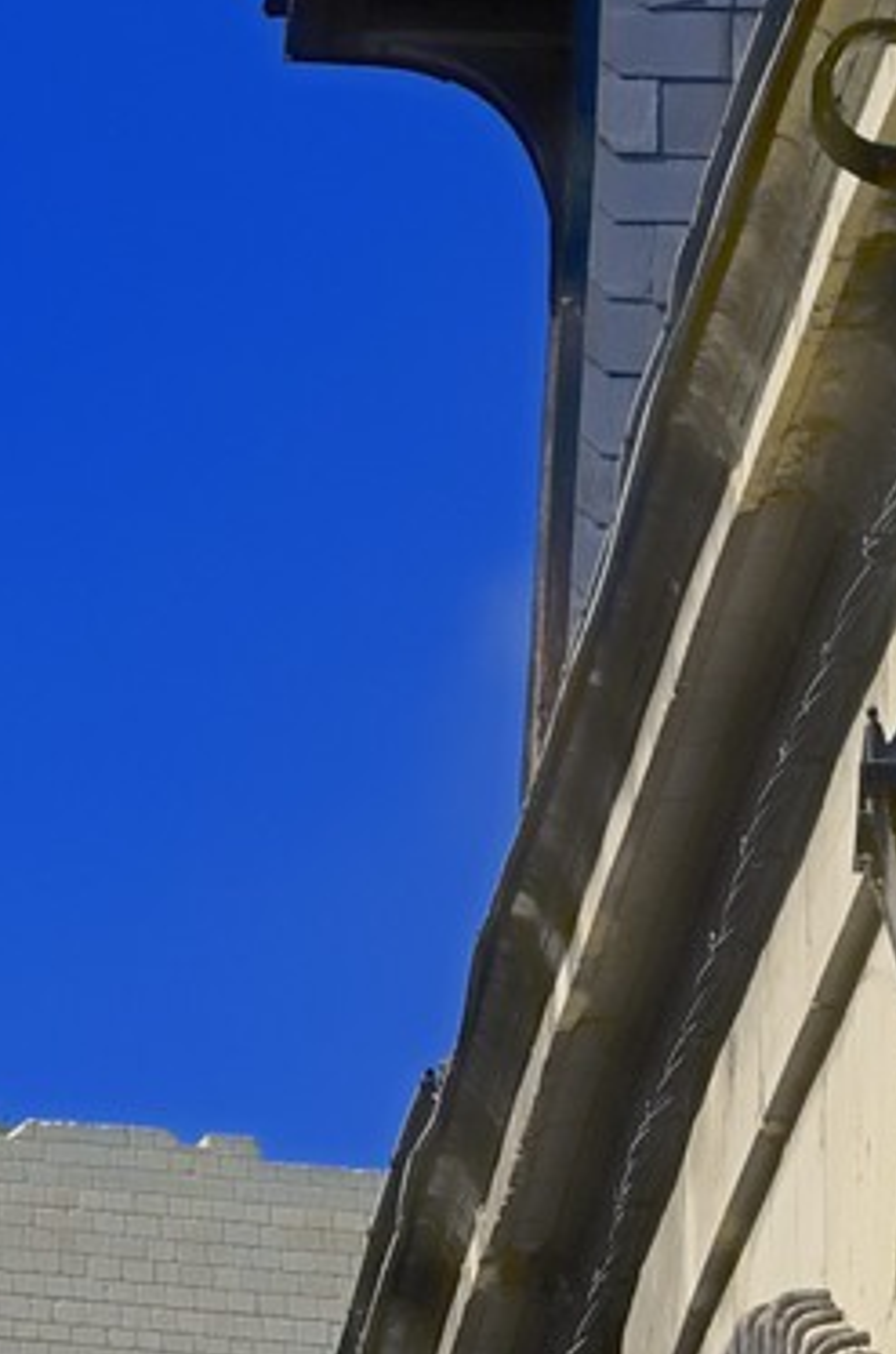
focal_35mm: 451
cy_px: 2813
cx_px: 4
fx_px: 16915
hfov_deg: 3.0
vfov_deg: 4.5
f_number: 11
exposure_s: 1/160
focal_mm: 70
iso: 100
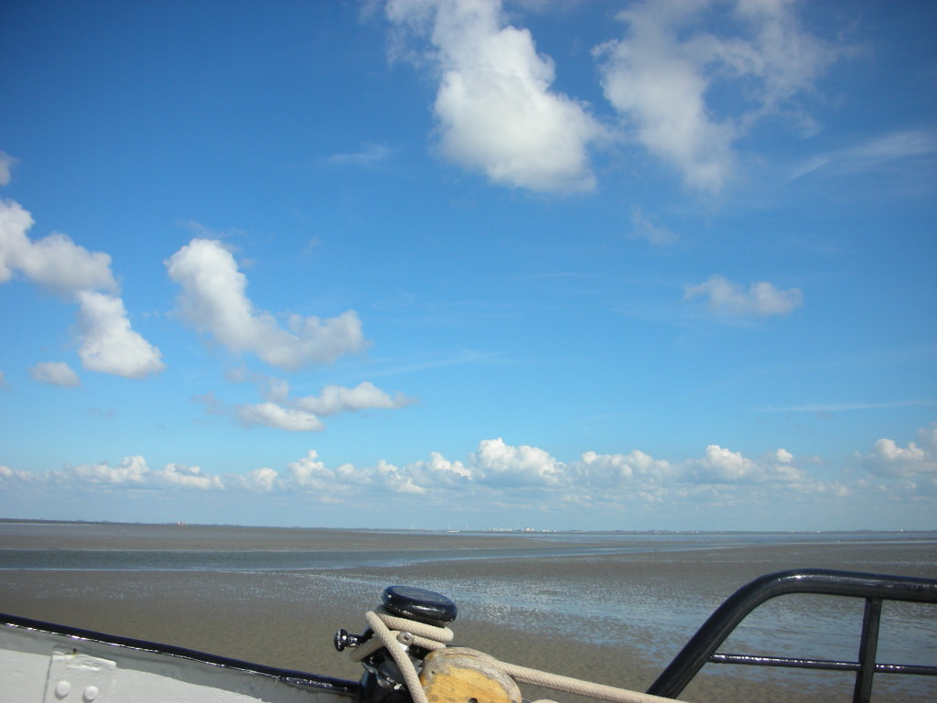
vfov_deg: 40.7
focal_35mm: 35
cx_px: 468
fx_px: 947
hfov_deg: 52.6
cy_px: 352
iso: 50
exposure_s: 1/124
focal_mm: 5.8
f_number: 8.5
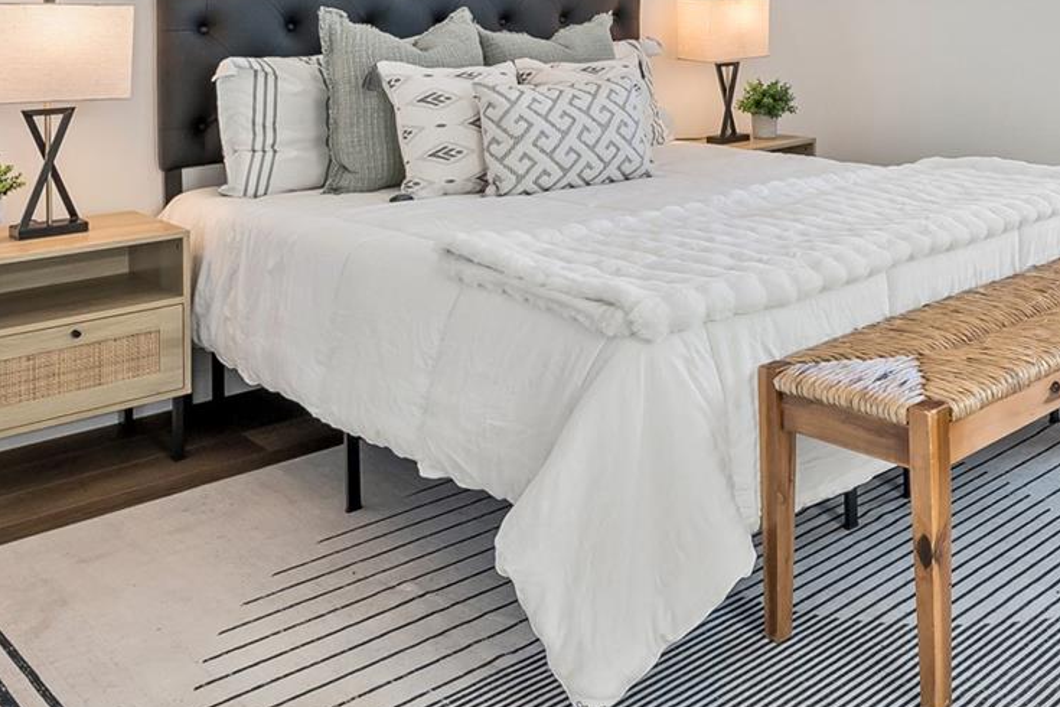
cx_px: 966
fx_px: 1148
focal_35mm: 39
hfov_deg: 44.7
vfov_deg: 31.3
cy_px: -21
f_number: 8
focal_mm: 14
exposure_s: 1/15
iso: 800
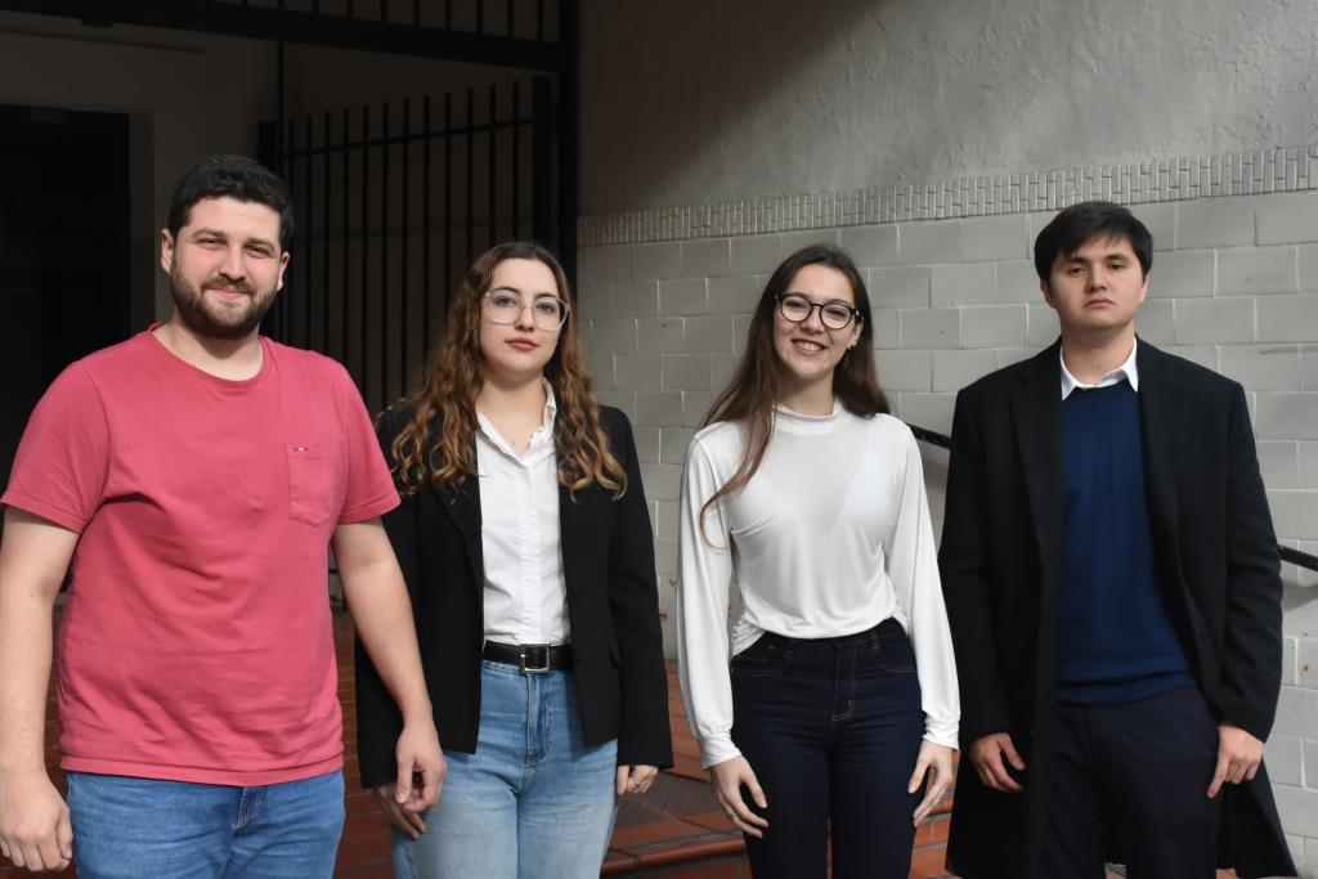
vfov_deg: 23.8
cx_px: 659
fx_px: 2087
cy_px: 440
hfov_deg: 35.0
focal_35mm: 57
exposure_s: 1/400
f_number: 10
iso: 1600
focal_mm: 38
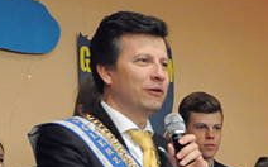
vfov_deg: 8.5
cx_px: 377
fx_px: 1073
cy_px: 318
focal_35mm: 147
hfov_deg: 13.6
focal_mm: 24
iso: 2500
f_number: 5.6
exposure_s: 1/80
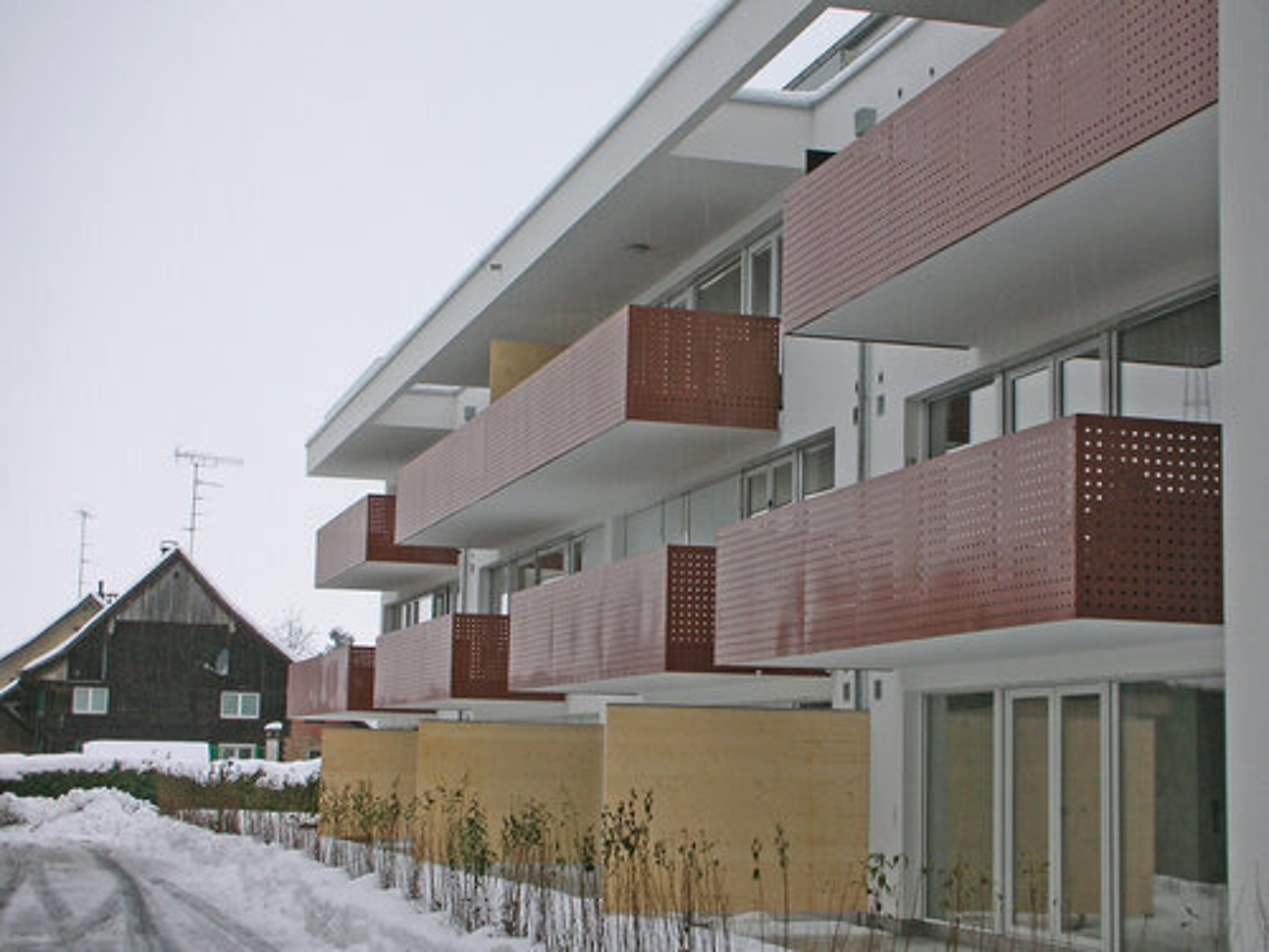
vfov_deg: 24.0
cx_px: 634
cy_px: 476
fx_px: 2236
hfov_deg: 31.7
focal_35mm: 61
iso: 50
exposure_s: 1/78.7
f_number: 4
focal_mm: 10.1
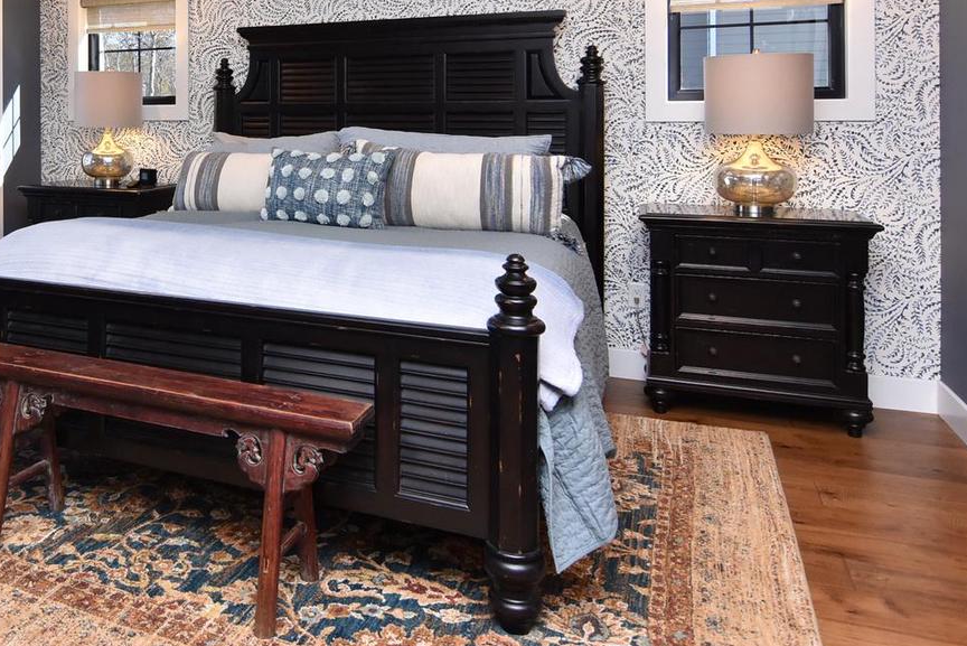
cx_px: 241
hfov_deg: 58.6
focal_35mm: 30
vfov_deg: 41.5
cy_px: 118
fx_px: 806
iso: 800
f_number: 5.6
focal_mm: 12
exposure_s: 1/60
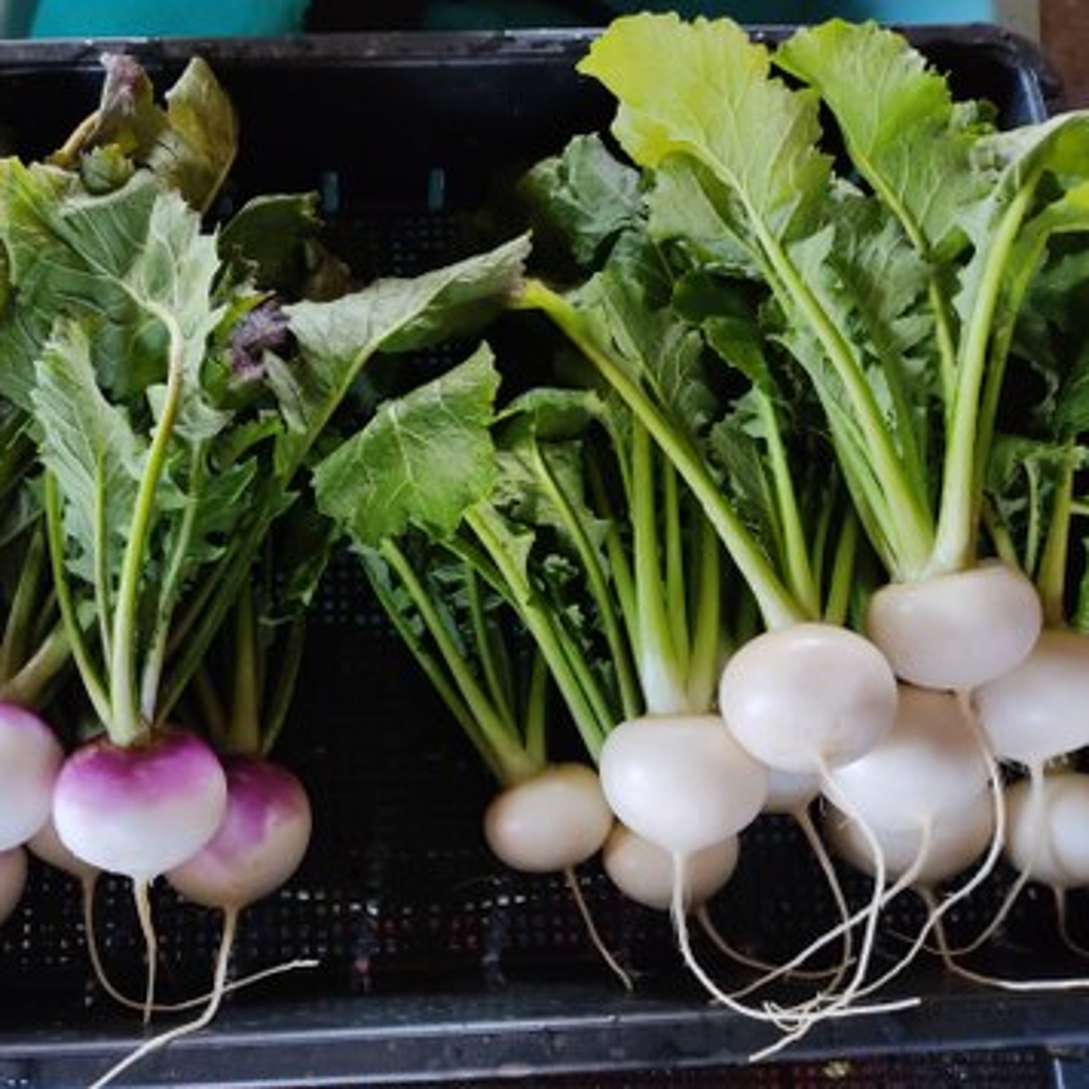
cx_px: 379
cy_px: 544
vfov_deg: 52.5
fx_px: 1103
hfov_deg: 51.7
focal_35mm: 31
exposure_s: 1/25
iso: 783
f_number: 1.79
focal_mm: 4.74
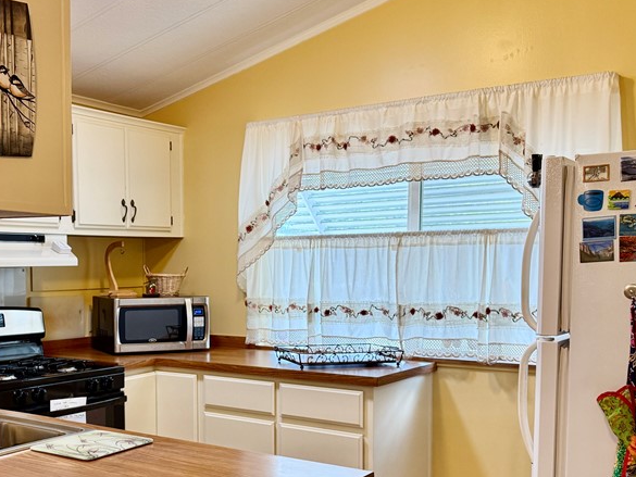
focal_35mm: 42
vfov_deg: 34.0
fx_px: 772
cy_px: 323
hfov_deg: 43.4
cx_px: 163
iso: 200
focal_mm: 6.76
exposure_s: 1/120
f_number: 1.78
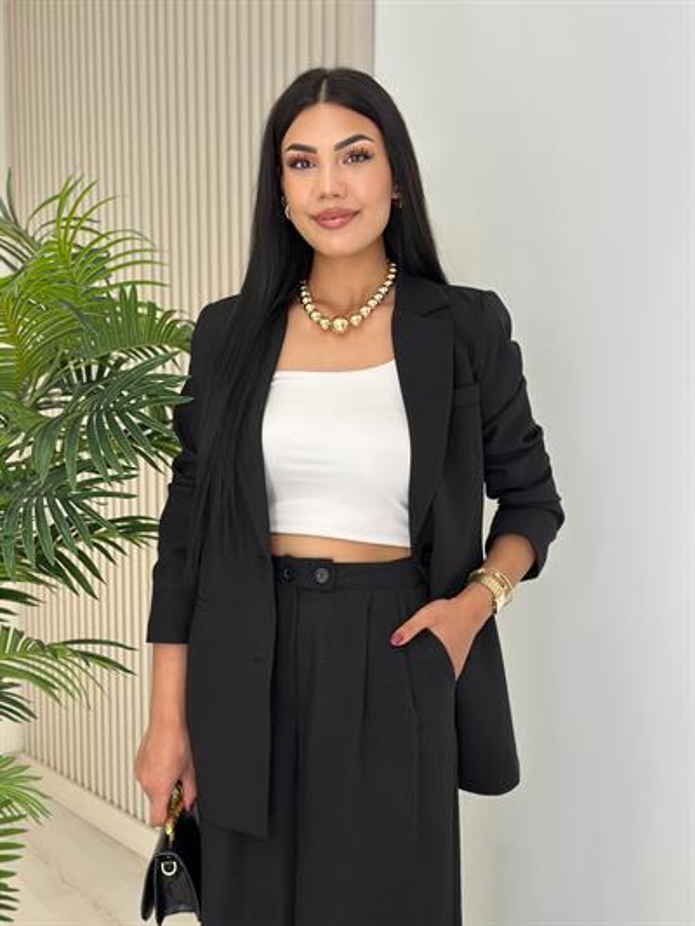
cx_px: 348
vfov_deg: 39.6
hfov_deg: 30.3
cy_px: 463
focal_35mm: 48
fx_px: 1284
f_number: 1.78
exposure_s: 1/246
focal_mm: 6.86
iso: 80
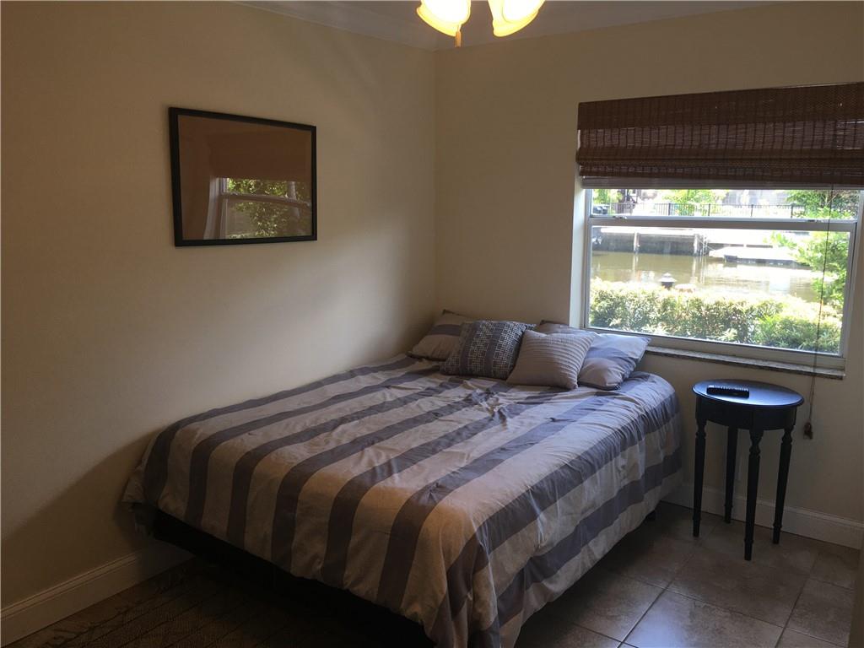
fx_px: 724
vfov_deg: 48.2
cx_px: 432
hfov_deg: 61.7
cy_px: 324
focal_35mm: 29
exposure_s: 1/60
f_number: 2.2
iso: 32
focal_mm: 4.15
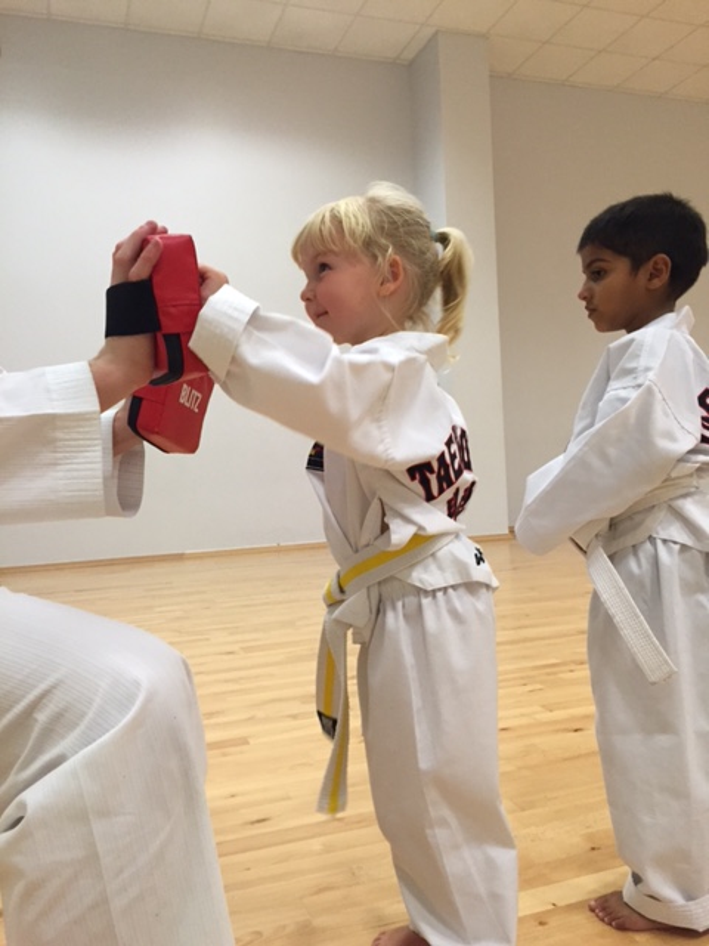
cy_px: 473
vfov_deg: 61.7
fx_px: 792
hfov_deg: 48.2
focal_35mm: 29
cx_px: 354
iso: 200
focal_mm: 4.15
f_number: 2.2
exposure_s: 1/33
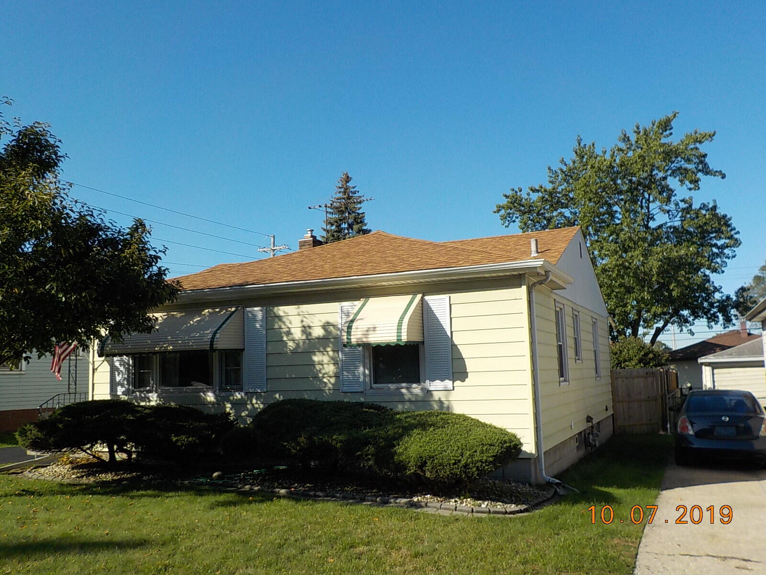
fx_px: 664
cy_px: 288
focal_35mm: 30
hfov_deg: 60.0
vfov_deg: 46.8
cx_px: 383
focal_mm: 4.1
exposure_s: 1/1250
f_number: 3.3
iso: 125
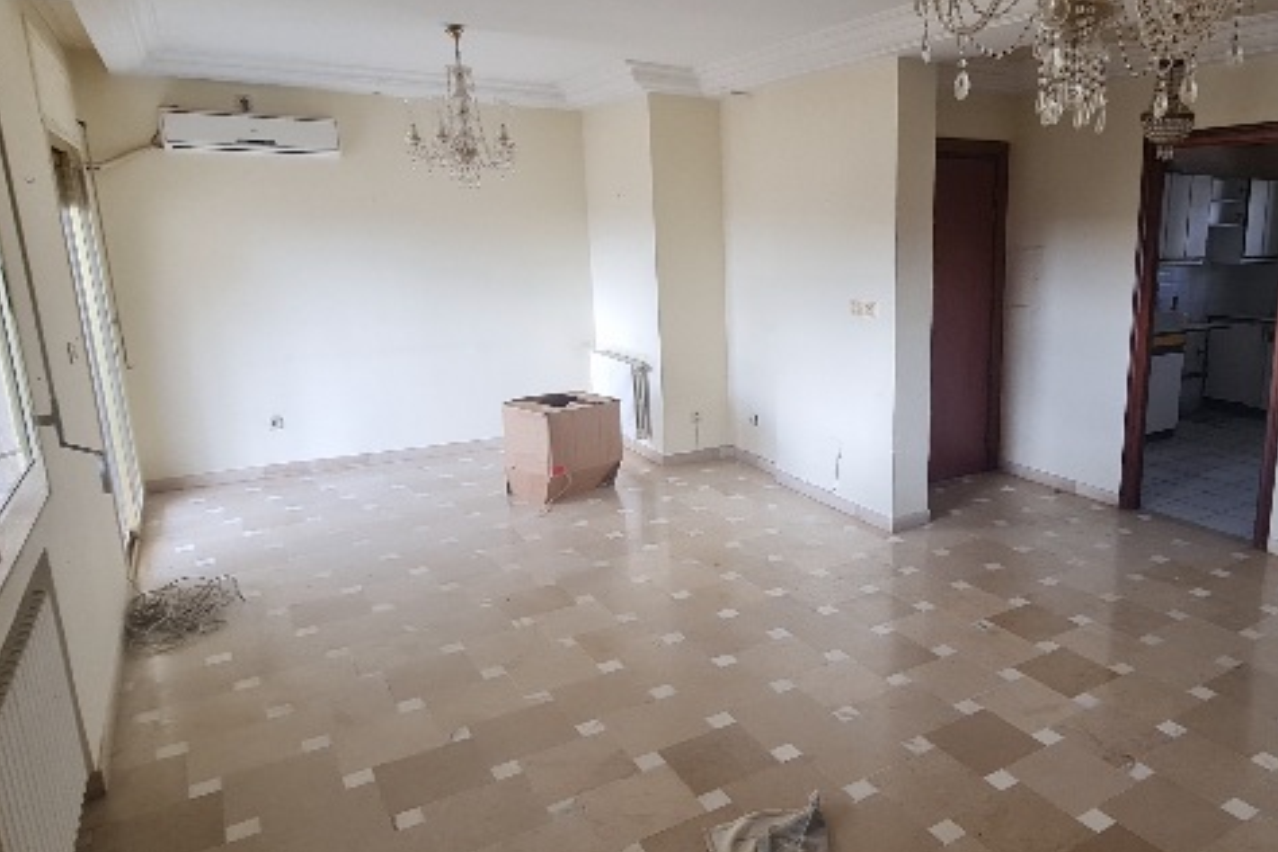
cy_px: 434
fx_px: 816
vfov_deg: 55.1
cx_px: 855
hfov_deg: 73.7
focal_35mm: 23
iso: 125
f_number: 2.2
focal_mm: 2.2
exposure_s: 1/50
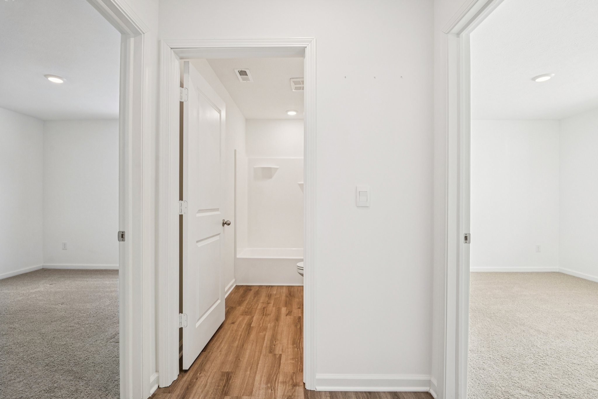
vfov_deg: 73.7
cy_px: 200
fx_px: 266
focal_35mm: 16
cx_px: 299
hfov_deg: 96.7
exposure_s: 1/25
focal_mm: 16
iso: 100
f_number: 8
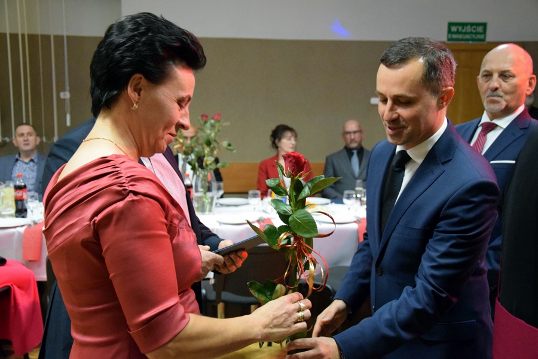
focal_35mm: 48
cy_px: 180
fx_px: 717
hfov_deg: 41.1
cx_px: 269
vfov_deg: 28.1
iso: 5600
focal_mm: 32
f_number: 4.2
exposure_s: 1/100
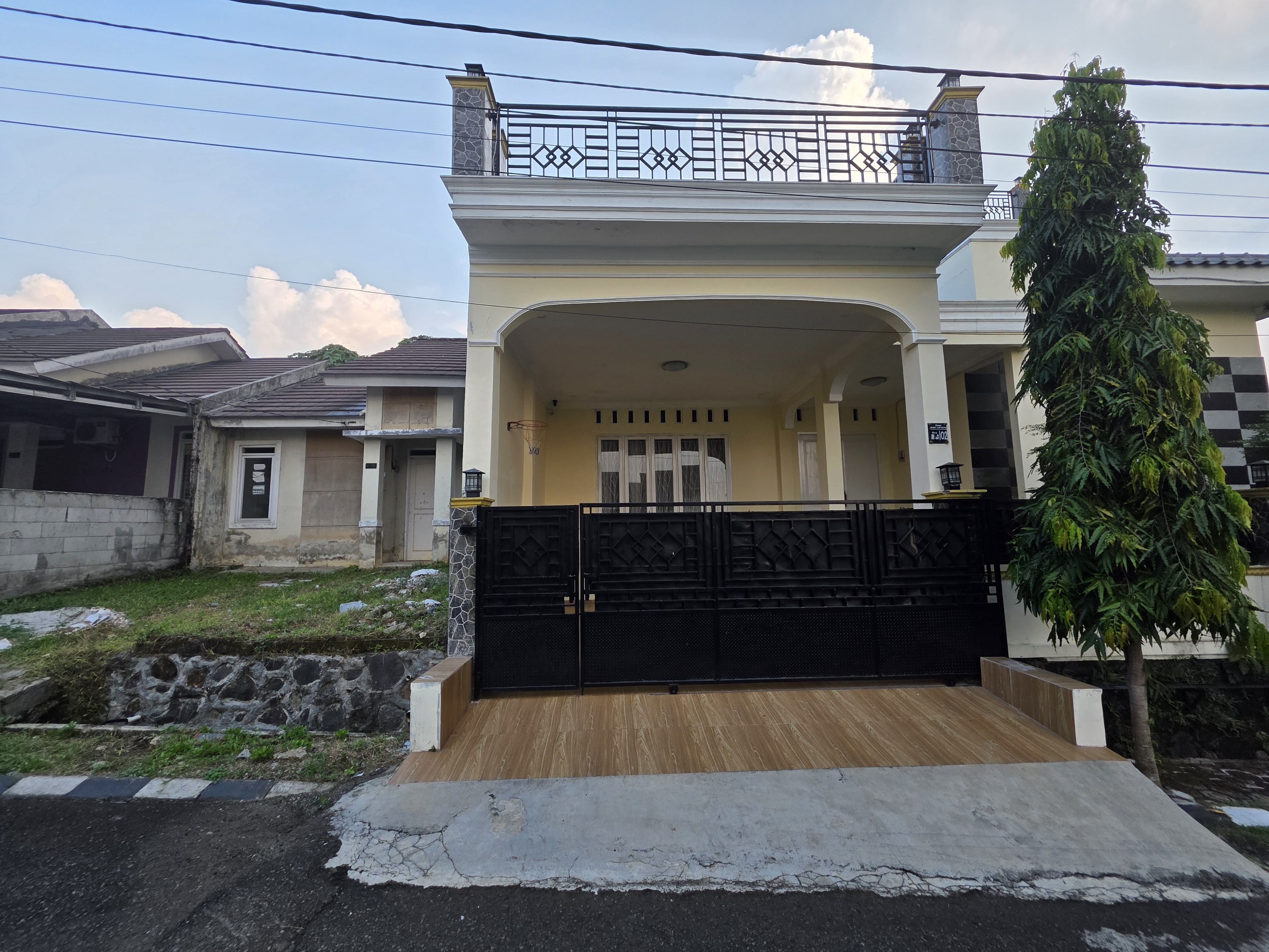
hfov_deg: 106.2
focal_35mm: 13
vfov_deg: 89.9
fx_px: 477
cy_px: 476
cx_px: 634
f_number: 1.9
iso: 40
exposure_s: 1/358
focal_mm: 2.2
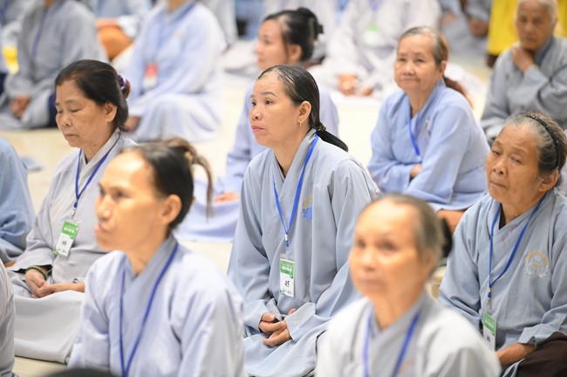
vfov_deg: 8.8
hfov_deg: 13.3
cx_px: 284
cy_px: 188
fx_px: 2439
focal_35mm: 155
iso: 3200
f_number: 3.2
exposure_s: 1/160
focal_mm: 155
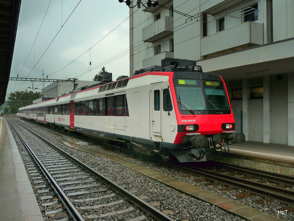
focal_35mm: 34
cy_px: 110
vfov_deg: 41.8
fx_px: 289
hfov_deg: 54.0
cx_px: 147
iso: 160
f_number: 3.6
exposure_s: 1/80
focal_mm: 5.6
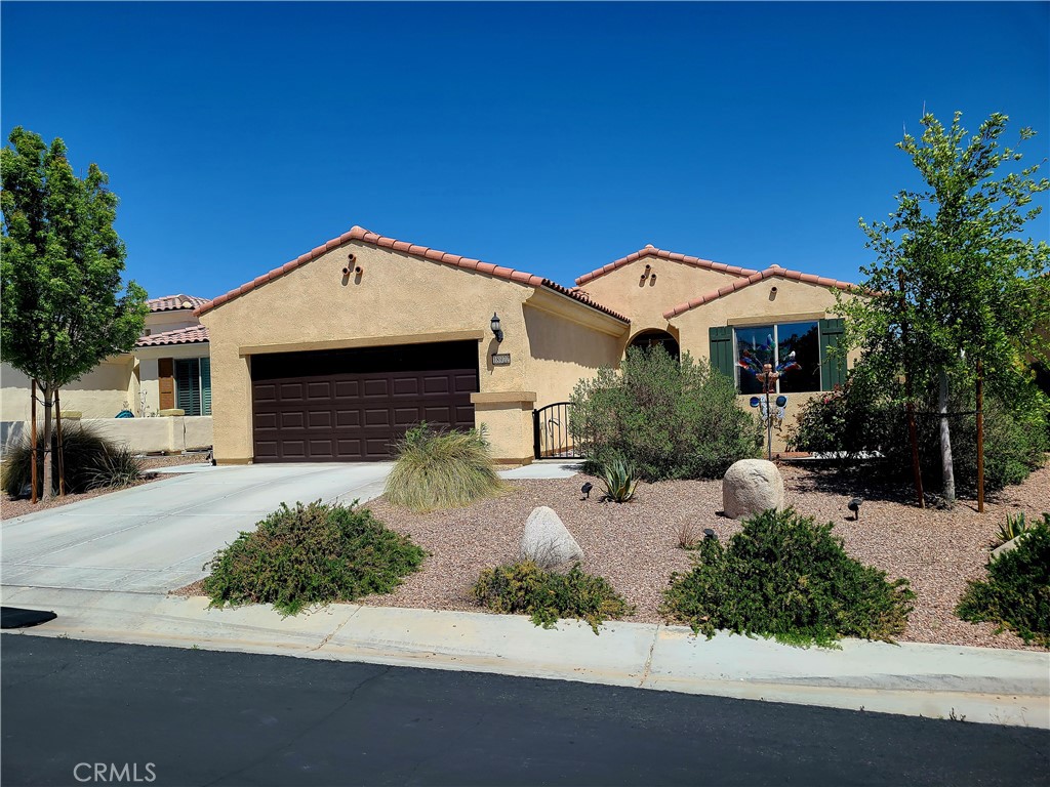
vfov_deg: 53.1
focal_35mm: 26
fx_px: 789
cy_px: 394
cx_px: 525
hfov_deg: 67.3
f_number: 1.8
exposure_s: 1/3333
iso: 40
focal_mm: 5.4
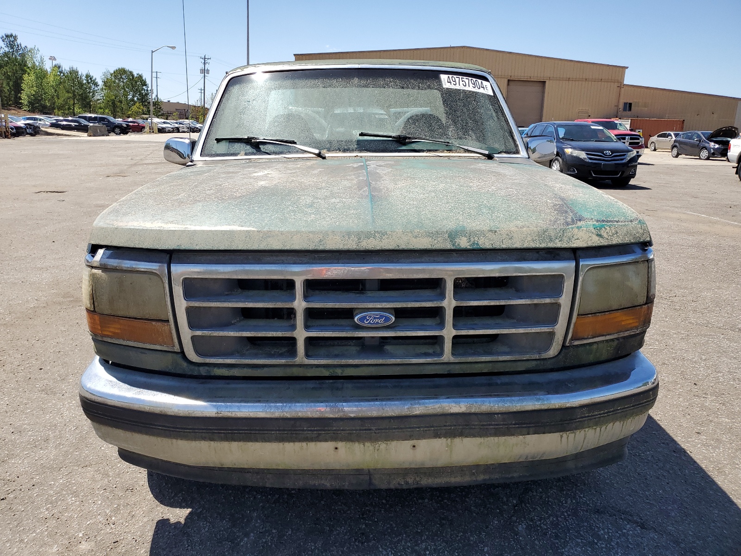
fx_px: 557
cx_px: 370
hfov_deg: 67.3
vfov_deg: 53.1
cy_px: 278
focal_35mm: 26
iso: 50
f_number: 1.5
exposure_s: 1/2500
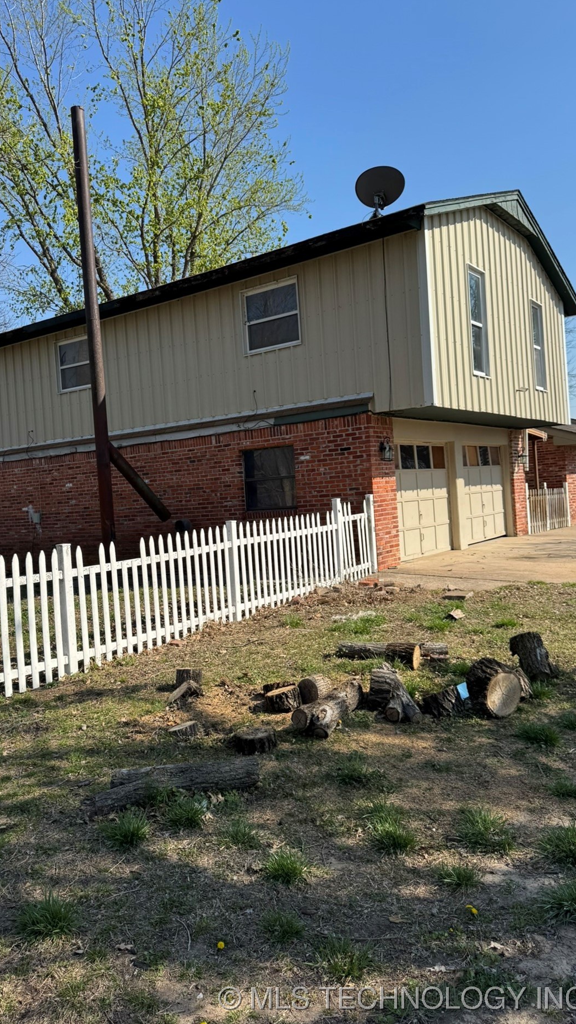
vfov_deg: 69.8
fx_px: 733
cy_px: 501
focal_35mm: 27
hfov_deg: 42.9
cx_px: 271
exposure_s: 1/4310
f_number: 1.78
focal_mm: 6.76
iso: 80
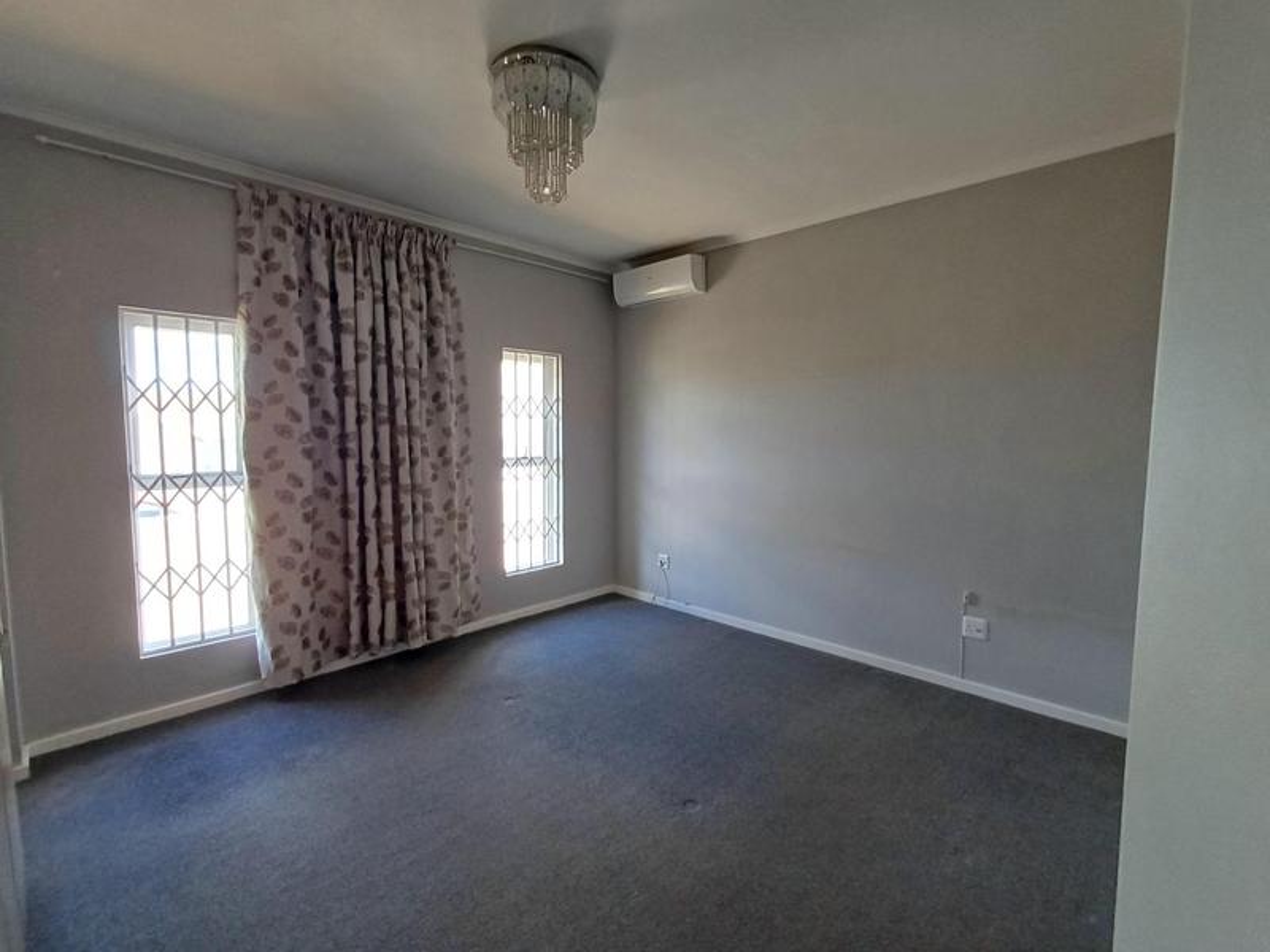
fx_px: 587
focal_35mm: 16
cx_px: 635
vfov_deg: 78.1
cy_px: 476
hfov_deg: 94.5
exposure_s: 1/50
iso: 125
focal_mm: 1.64
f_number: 2.2
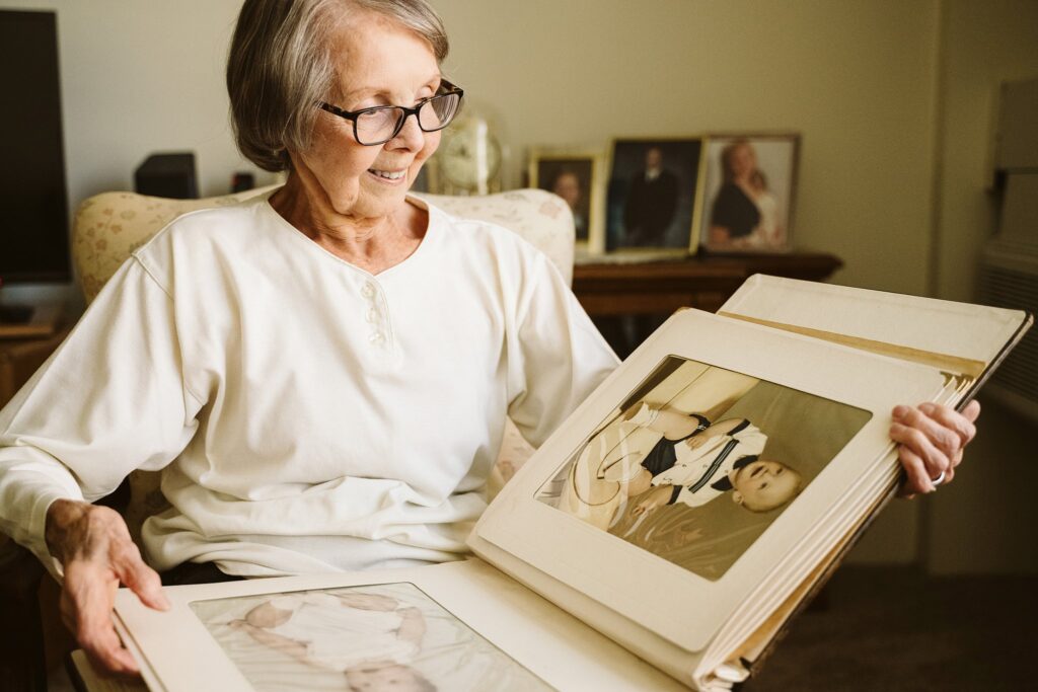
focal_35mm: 40
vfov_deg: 33.4
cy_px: 346
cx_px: 519
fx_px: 1153
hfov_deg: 48.5
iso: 2000
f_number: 2.8
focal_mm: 40
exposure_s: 1/200
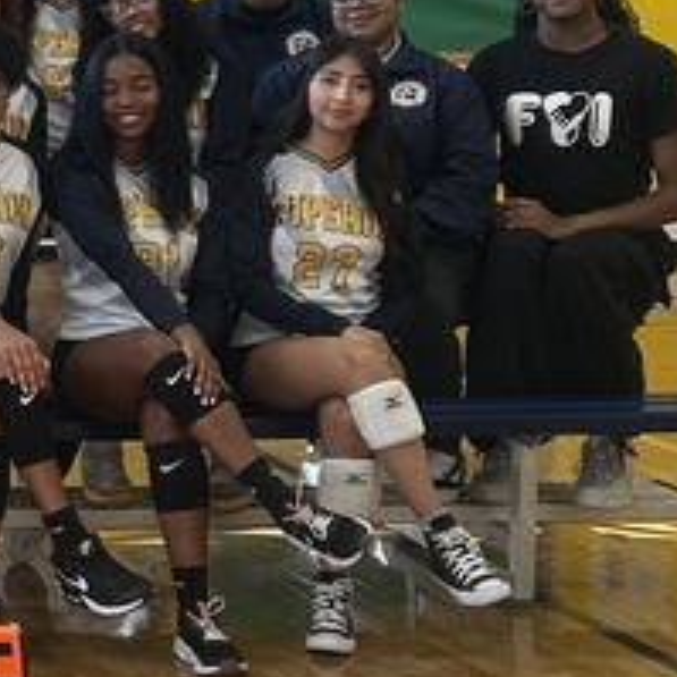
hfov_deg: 13.6
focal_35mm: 118
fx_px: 2611
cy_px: 153
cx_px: -456
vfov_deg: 14.7
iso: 32
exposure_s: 1/123
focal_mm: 5.7
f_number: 1.5
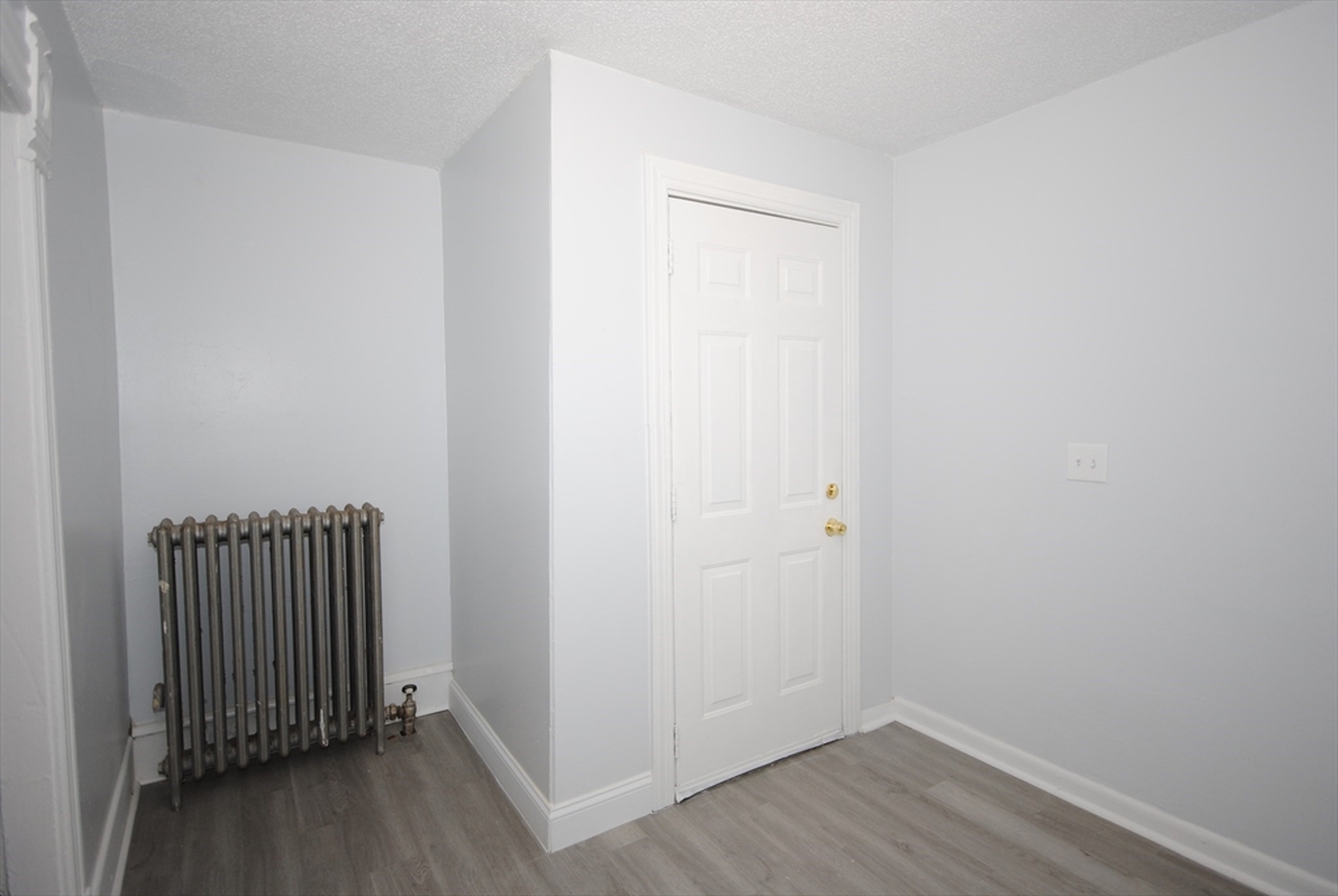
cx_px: 669
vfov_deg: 67.6
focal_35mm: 18
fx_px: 670
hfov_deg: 89.9
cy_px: 448
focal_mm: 12
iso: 200
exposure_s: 1/60
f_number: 4.5
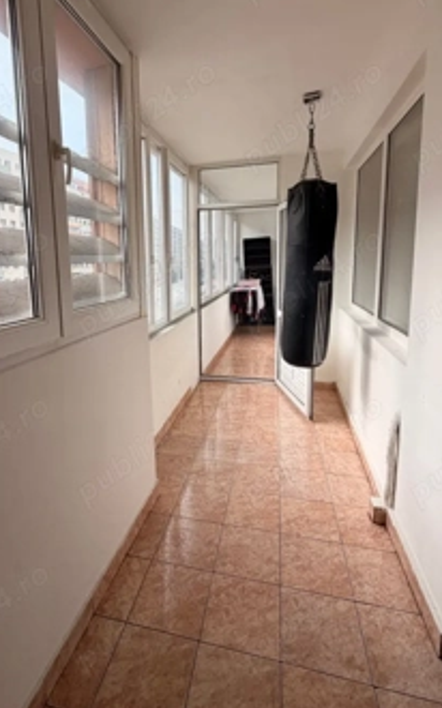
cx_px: 189
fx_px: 347
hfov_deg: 64.6
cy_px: 309
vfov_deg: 90.6
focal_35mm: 18
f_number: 2.2
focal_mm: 2.22
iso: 40
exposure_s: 1/180
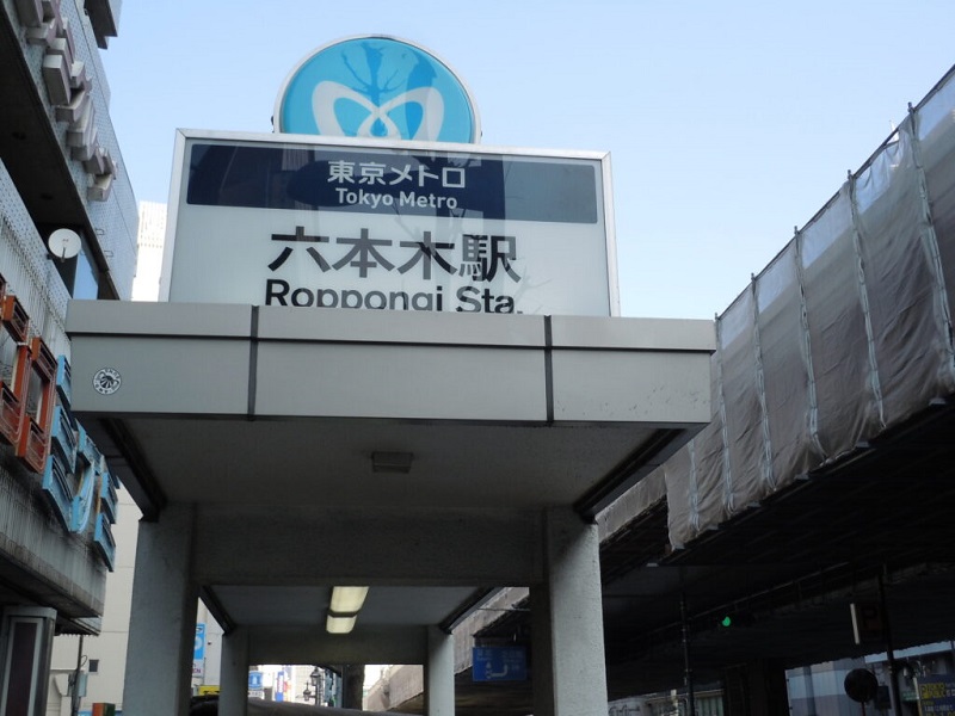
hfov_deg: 47.9
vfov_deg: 36.8
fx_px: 1076
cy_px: 358
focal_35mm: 39
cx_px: 478
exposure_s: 1/200
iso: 100
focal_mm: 6.9
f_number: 4.3
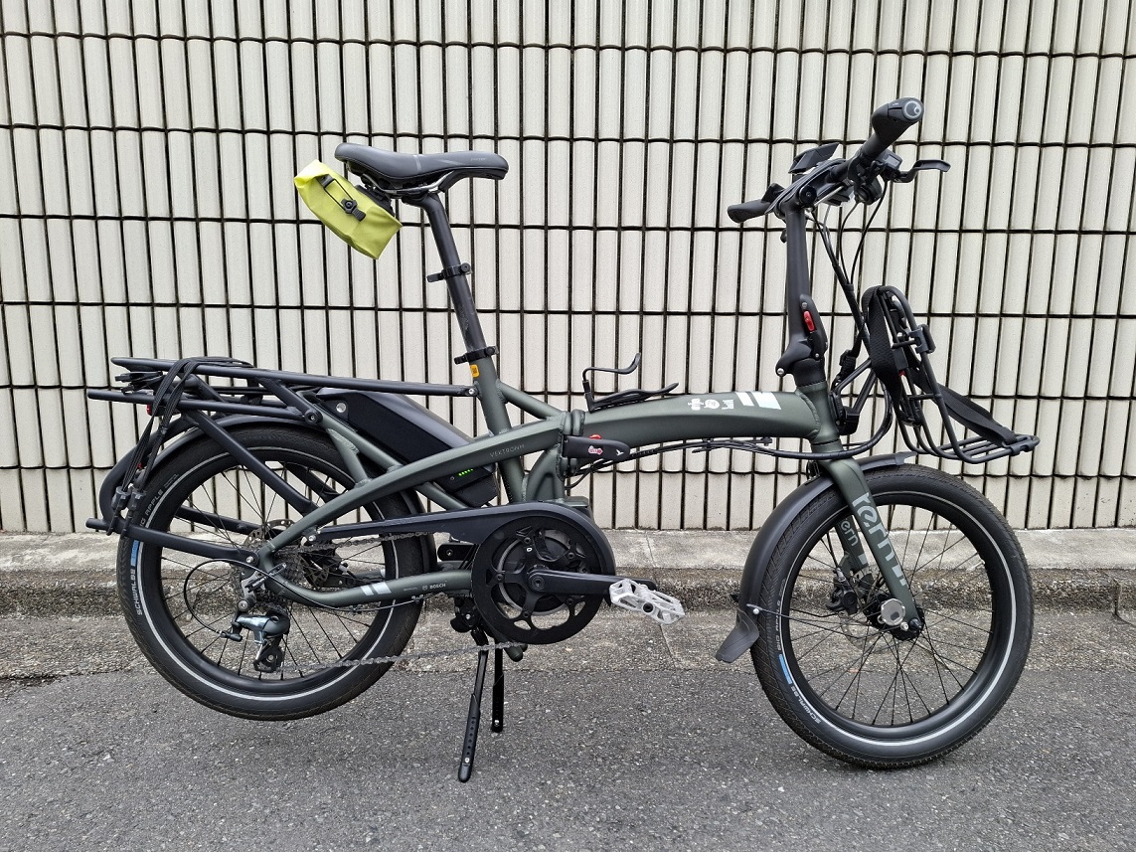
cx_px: 568
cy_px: 426
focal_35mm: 23
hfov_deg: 73.9
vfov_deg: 58.9
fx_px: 755
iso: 50
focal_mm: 5.54
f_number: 1.8
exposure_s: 1/167
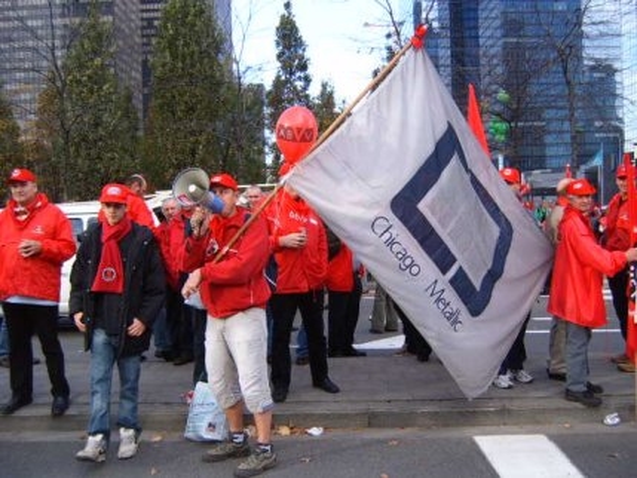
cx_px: 318
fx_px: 681
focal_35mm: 37
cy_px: 239
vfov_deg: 38.7
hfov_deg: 50.1
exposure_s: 1/180
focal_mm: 6.2
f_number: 2.9
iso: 63
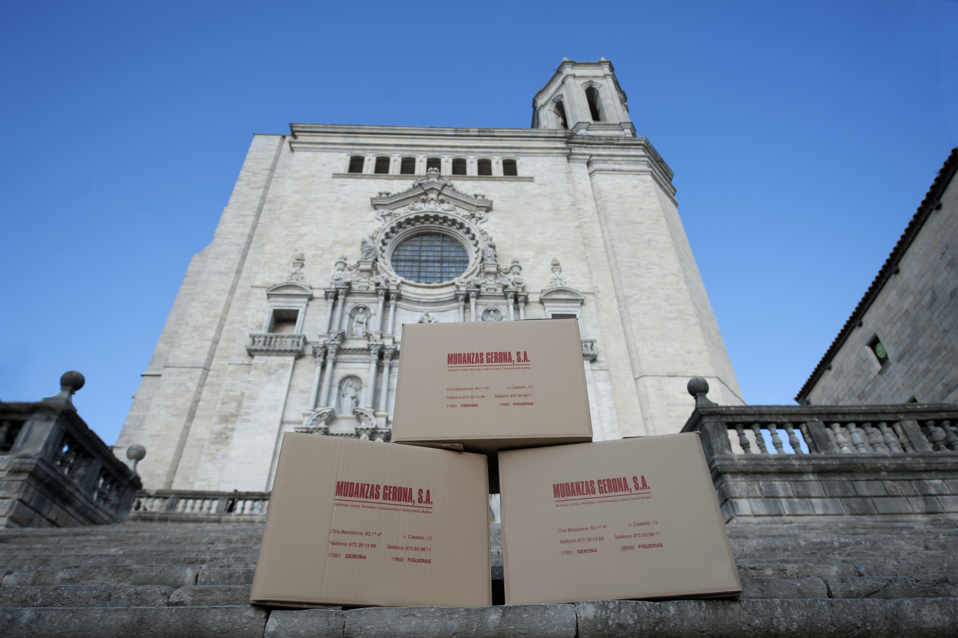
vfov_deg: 57.2
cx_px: 479
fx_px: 585
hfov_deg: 78.6
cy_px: 319
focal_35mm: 22
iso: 200
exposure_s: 1/800
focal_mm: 22
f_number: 4
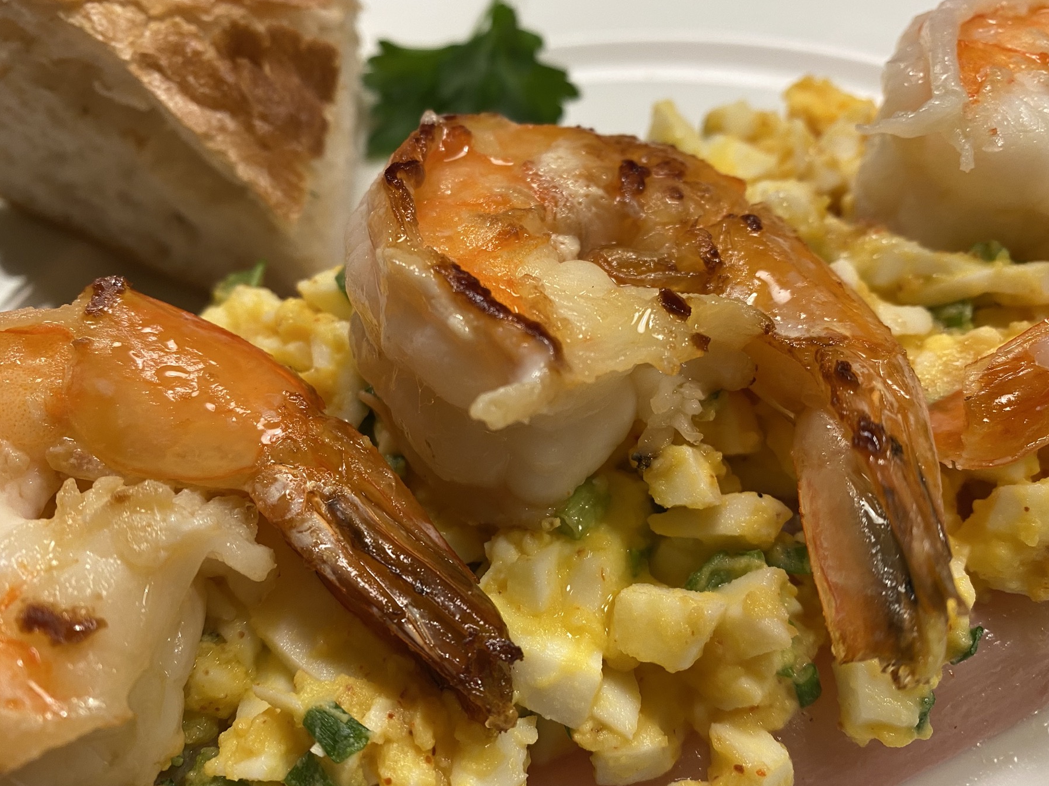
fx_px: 848
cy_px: 412
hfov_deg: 63.4
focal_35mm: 28
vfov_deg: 49.7
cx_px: 544
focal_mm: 4.25
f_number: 1.8
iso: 80
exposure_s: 1/50
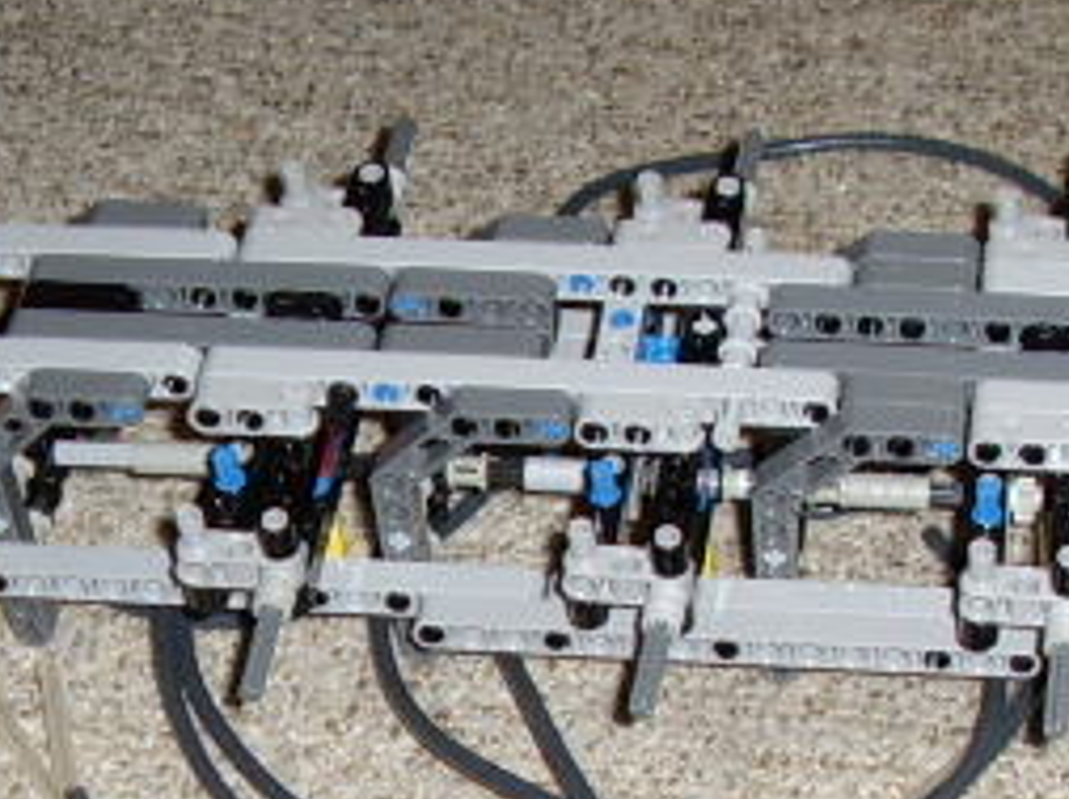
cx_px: 955
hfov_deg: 25.0
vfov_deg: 18.9
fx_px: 2344
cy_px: 782
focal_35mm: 76
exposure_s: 1/30
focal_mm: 5.8
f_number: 2.9
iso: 141
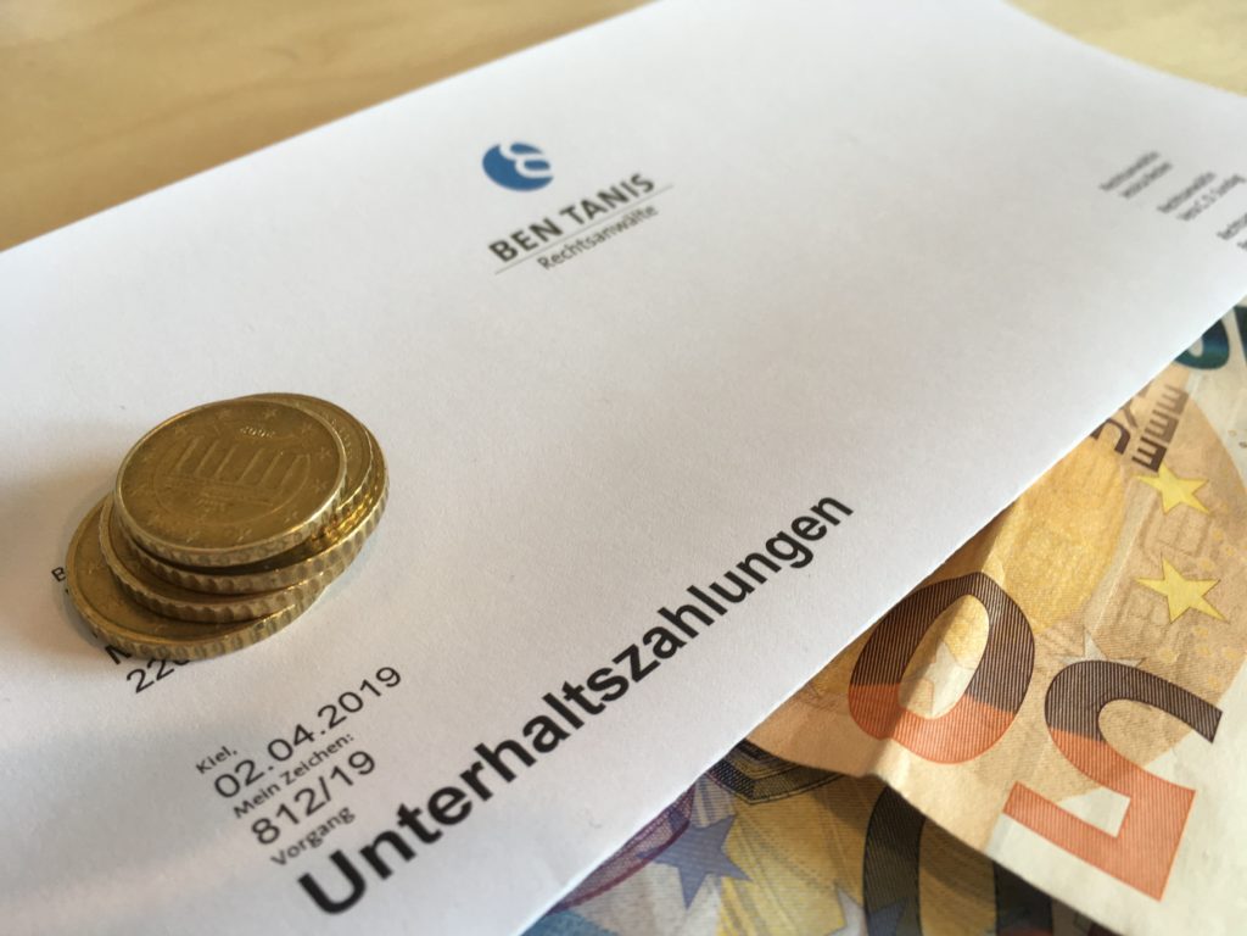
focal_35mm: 29
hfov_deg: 61.7
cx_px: 624
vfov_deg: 48.2
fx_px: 1045
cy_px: 468
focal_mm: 4.15
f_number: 2.2
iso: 32
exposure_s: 1/50
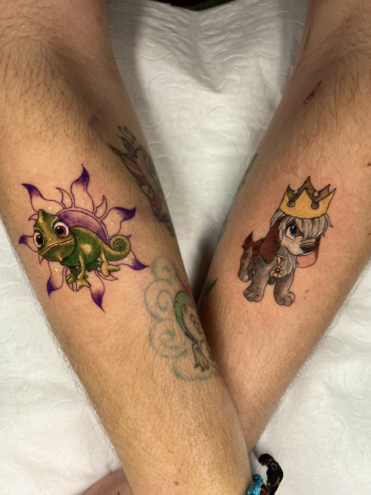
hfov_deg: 53.1
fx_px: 372
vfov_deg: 67.3
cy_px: 248
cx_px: 186
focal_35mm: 26
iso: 125
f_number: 1.5
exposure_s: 1/100
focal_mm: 5.7
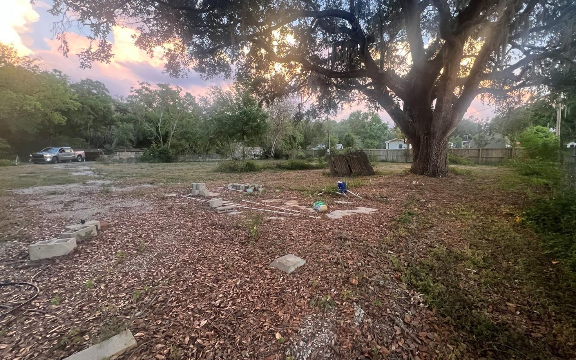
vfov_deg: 74.8
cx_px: 308
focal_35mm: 15
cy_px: 173
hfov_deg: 101.3
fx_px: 235
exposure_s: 1/68
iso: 250
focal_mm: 1.57
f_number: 1.8
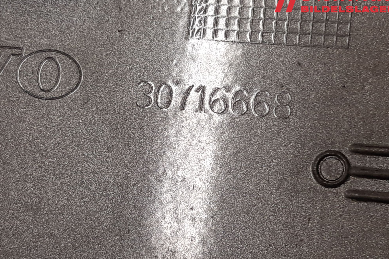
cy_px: 130
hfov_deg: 65.5
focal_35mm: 28
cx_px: 194
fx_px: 303
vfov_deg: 46.4
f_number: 1.7
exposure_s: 1/50
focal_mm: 3.93
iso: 50
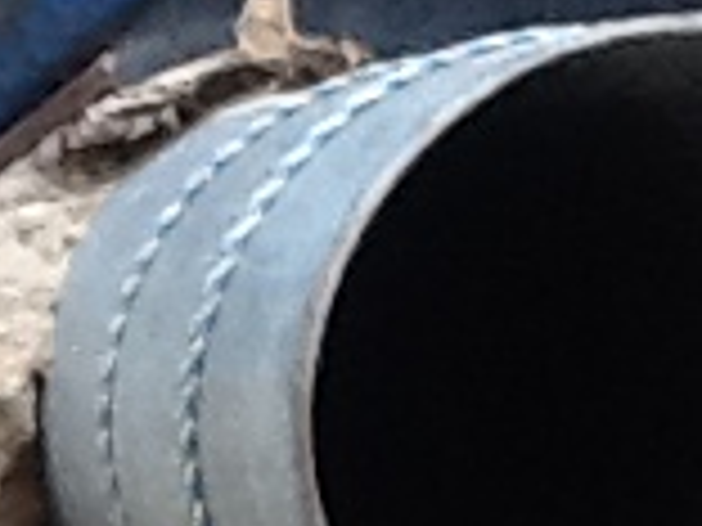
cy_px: 1146
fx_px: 5496
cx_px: -1008
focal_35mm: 271
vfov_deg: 5.3
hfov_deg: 6.9
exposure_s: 1/120
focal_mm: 2.03
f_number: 2.4
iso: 64
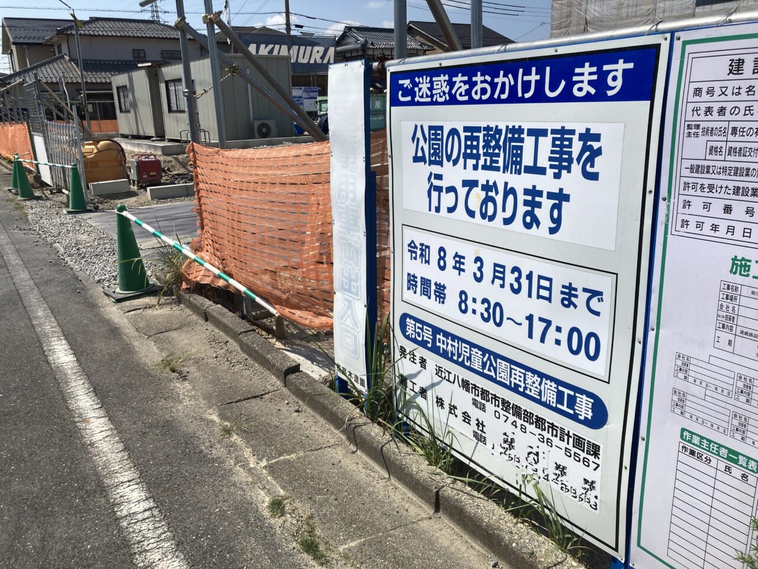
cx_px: 379
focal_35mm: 28
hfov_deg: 63.4
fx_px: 613
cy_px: 284
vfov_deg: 49.7
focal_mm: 3.99
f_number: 1.8
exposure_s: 1/3745
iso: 20
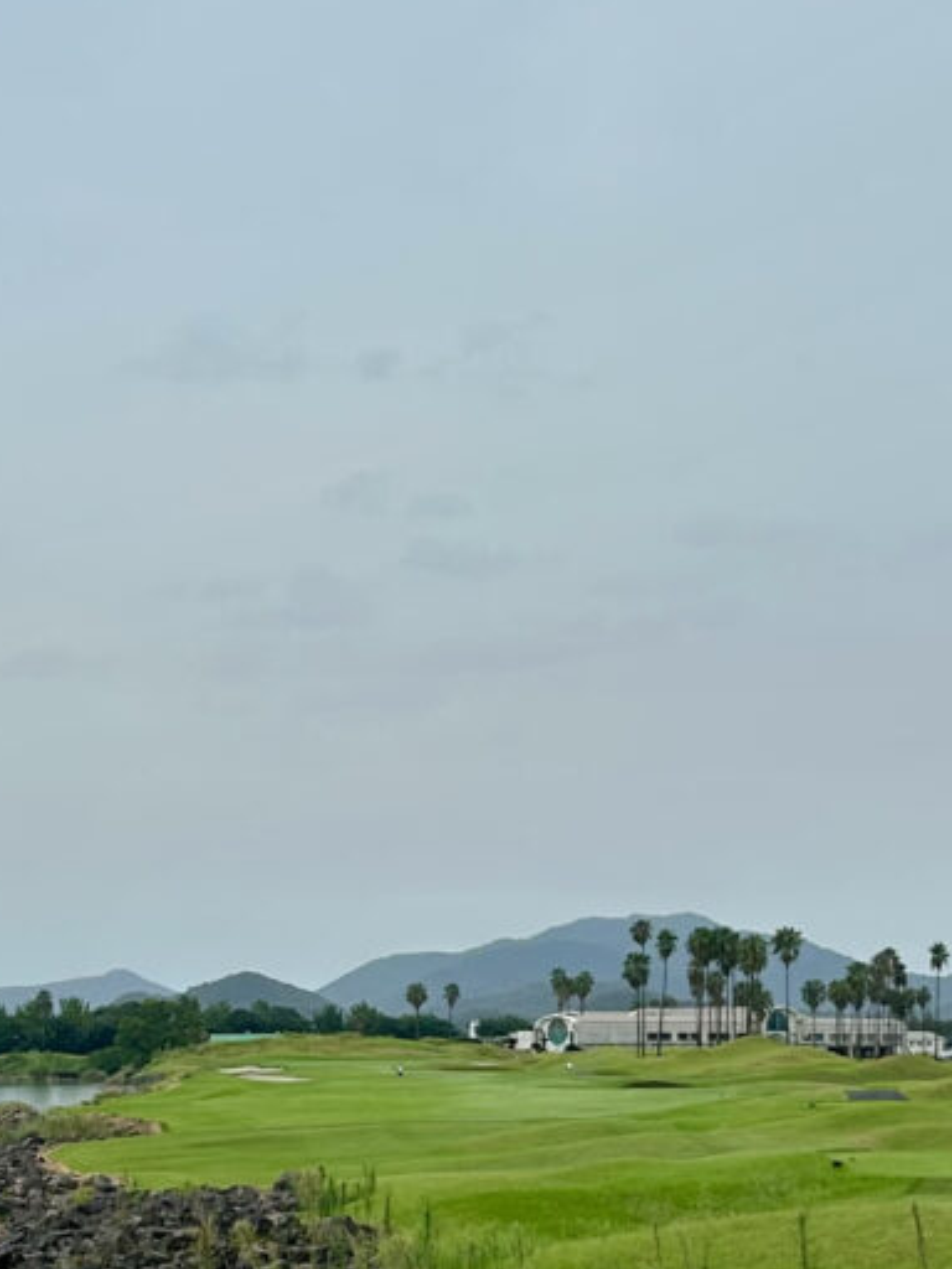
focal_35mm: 52
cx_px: 419
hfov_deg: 28.0
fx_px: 1907
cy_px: 622
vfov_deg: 36.8
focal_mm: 5.7
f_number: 1.5
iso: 50
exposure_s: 1/2165
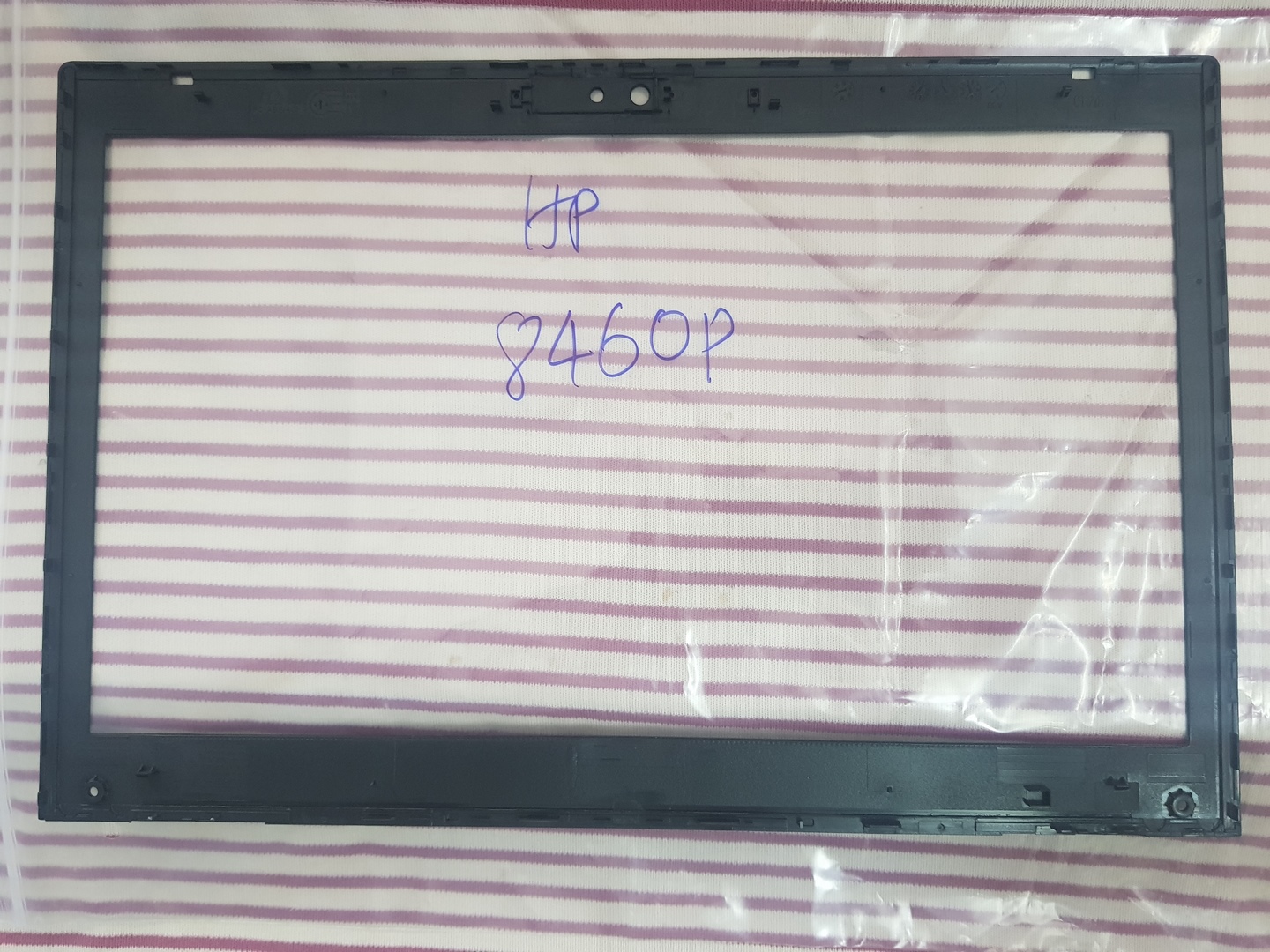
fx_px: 954
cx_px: 635
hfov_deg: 67.3
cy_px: 476
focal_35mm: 26
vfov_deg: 53.1
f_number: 1.7
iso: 200
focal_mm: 4.3
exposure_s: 1/20
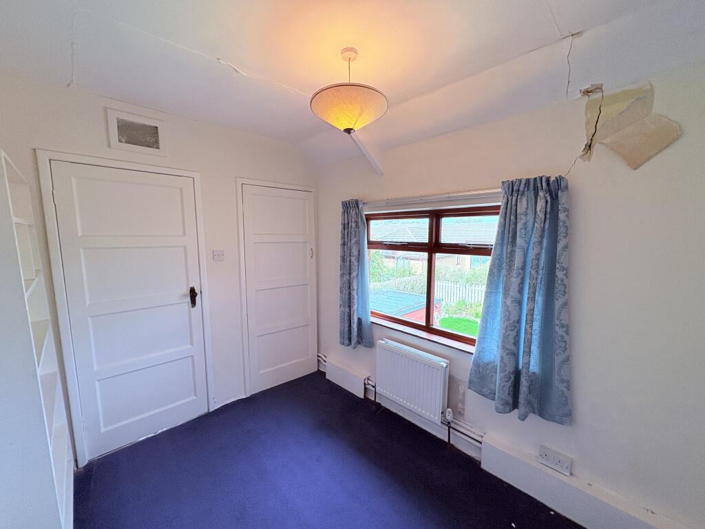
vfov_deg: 85.7
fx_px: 285
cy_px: 264
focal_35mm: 14
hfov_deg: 102.1
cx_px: 352
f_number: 2.2
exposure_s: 1/100
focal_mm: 2.22
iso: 80
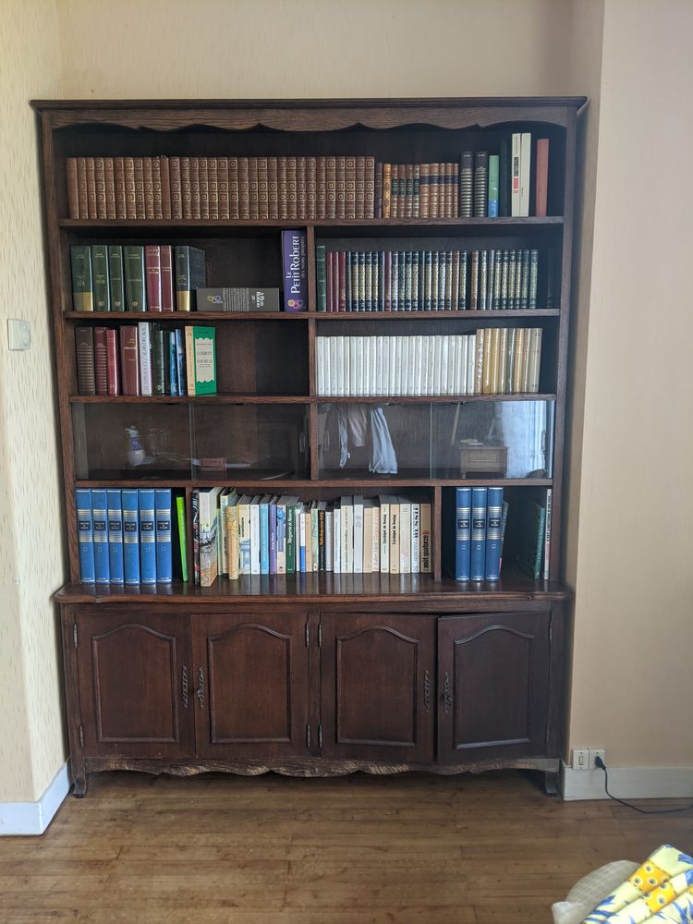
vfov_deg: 65.3
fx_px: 721
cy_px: 462
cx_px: 346
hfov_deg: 51.4
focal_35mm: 27
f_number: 1.8
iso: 56
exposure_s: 1/25
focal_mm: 4.44
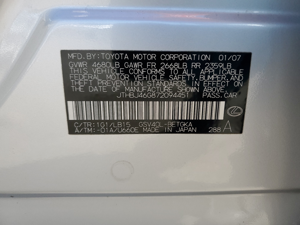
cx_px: 150
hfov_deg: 67.3
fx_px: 225
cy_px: 112
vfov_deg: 53.1
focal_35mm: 26
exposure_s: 1/526
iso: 50
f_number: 1.5
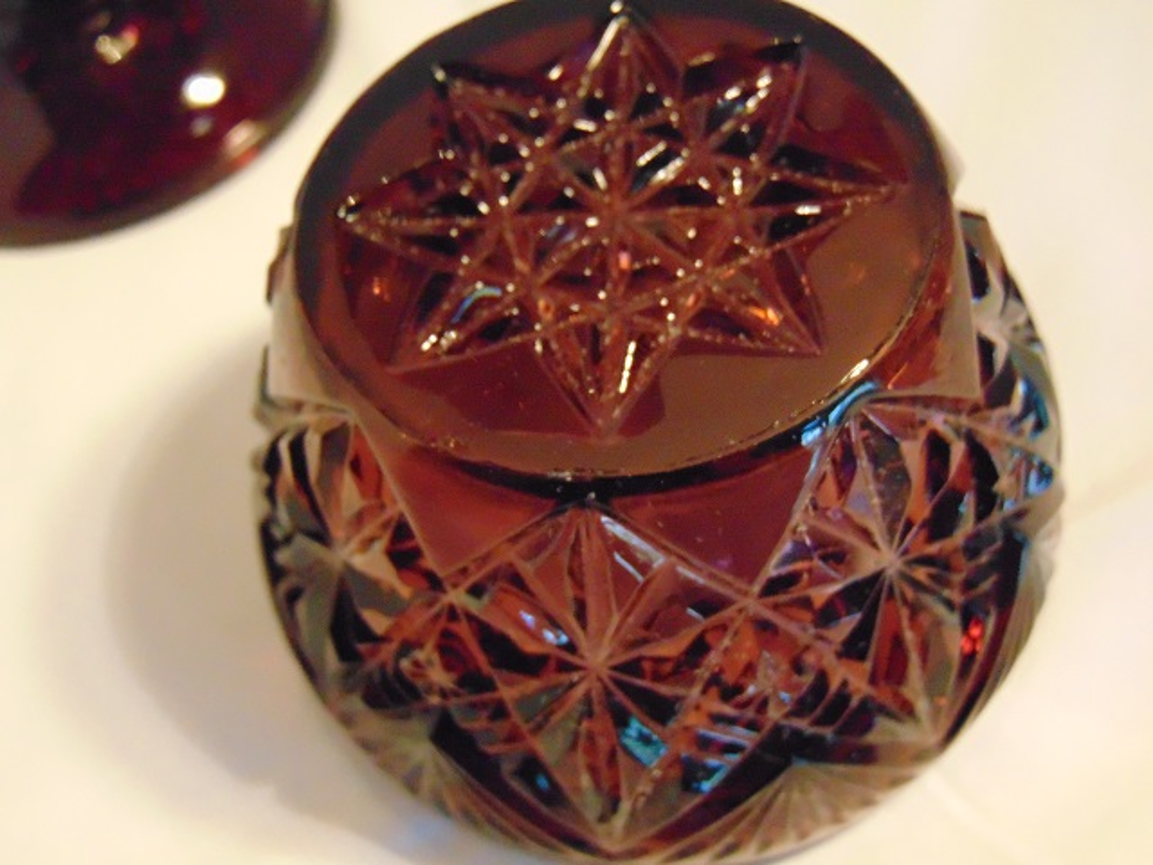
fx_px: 1399
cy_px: 432
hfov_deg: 44.8
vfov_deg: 34.3
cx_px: 576
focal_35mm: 42
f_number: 3.3
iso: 800
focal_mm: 7.6
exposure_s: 1/60
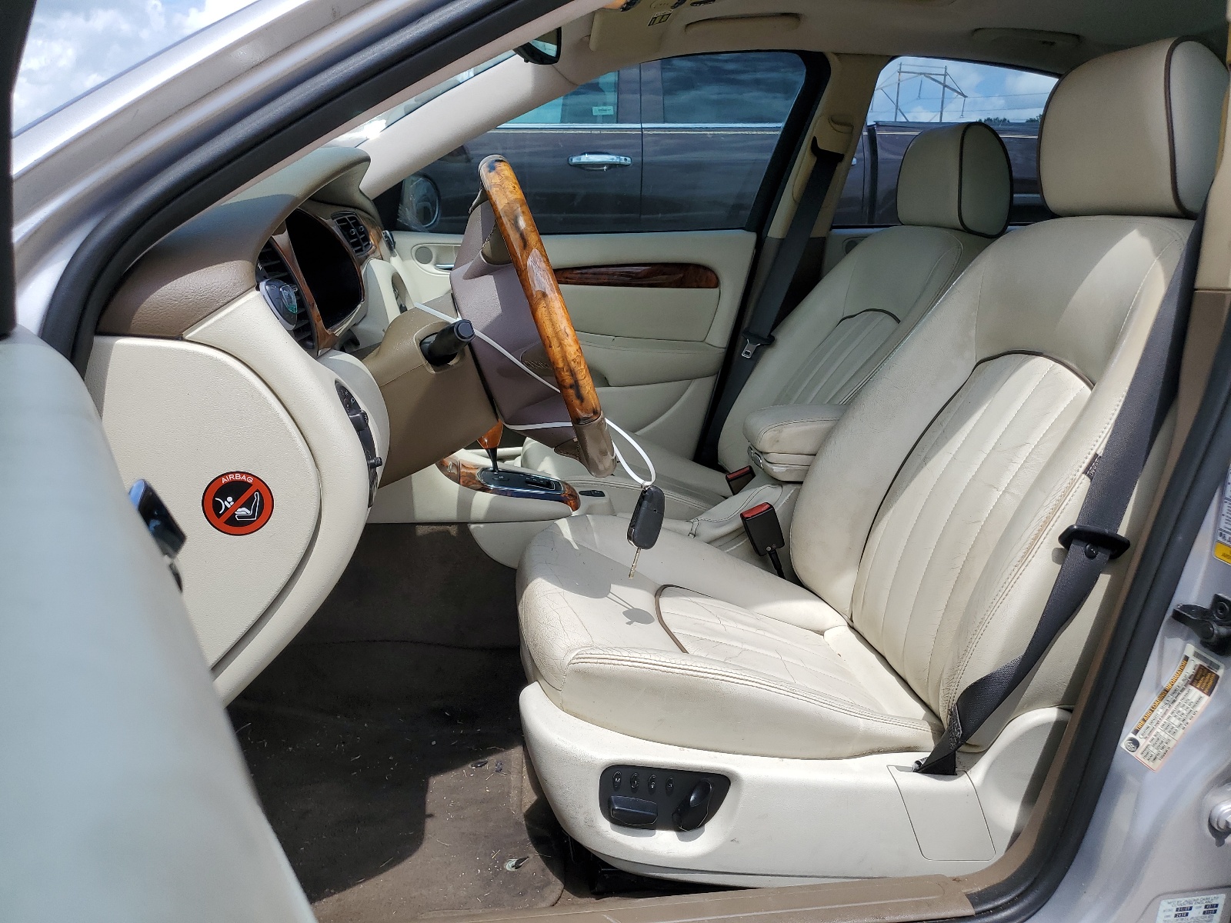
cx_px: 616
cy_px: 462
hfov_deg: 67.3
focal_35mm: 26
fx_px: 925
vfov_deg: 53.1
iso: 50
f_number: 1.5
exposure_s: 1/2500
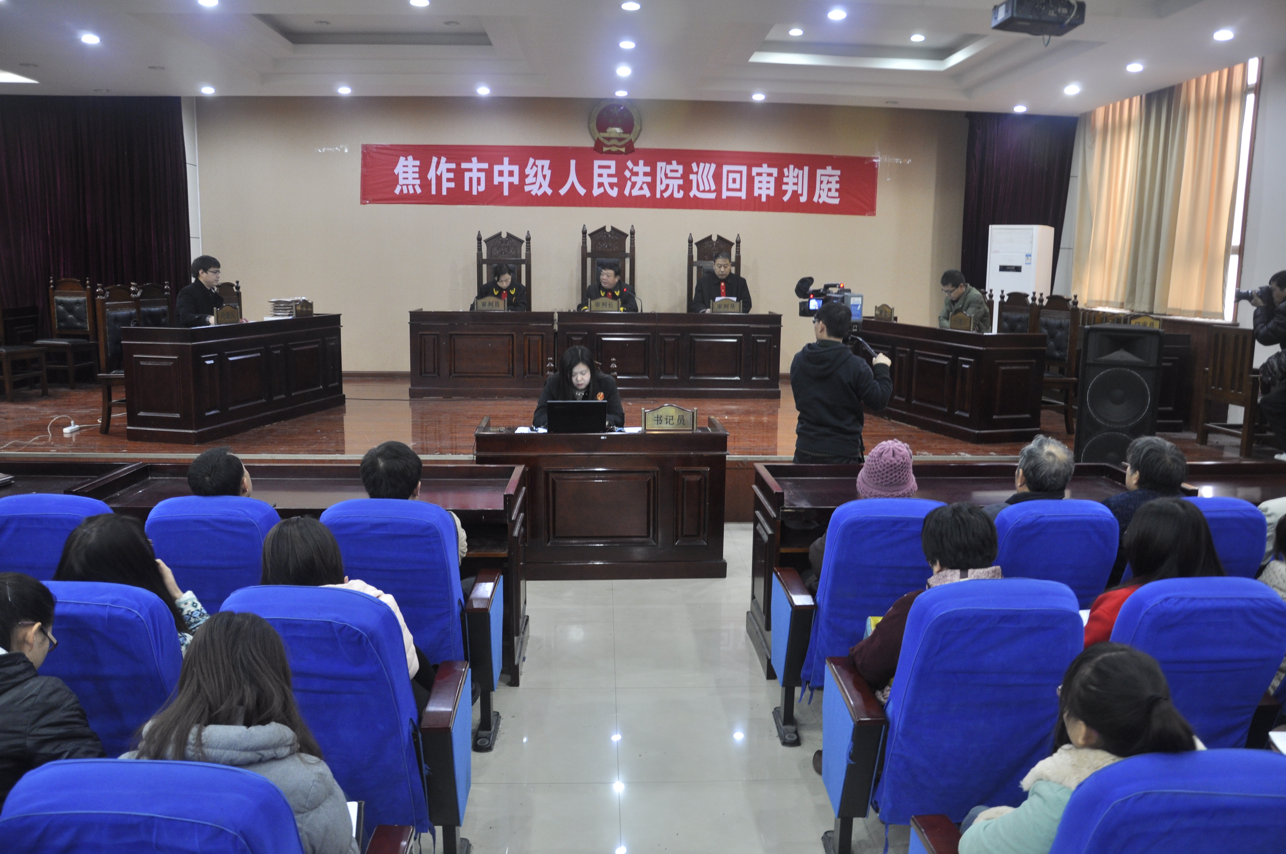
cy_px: 427
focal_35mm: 27
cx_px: 643
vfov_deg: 47.8
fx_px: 963
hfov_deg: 67.4
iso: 400
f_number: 3.5
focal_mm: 18
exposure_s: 1/5
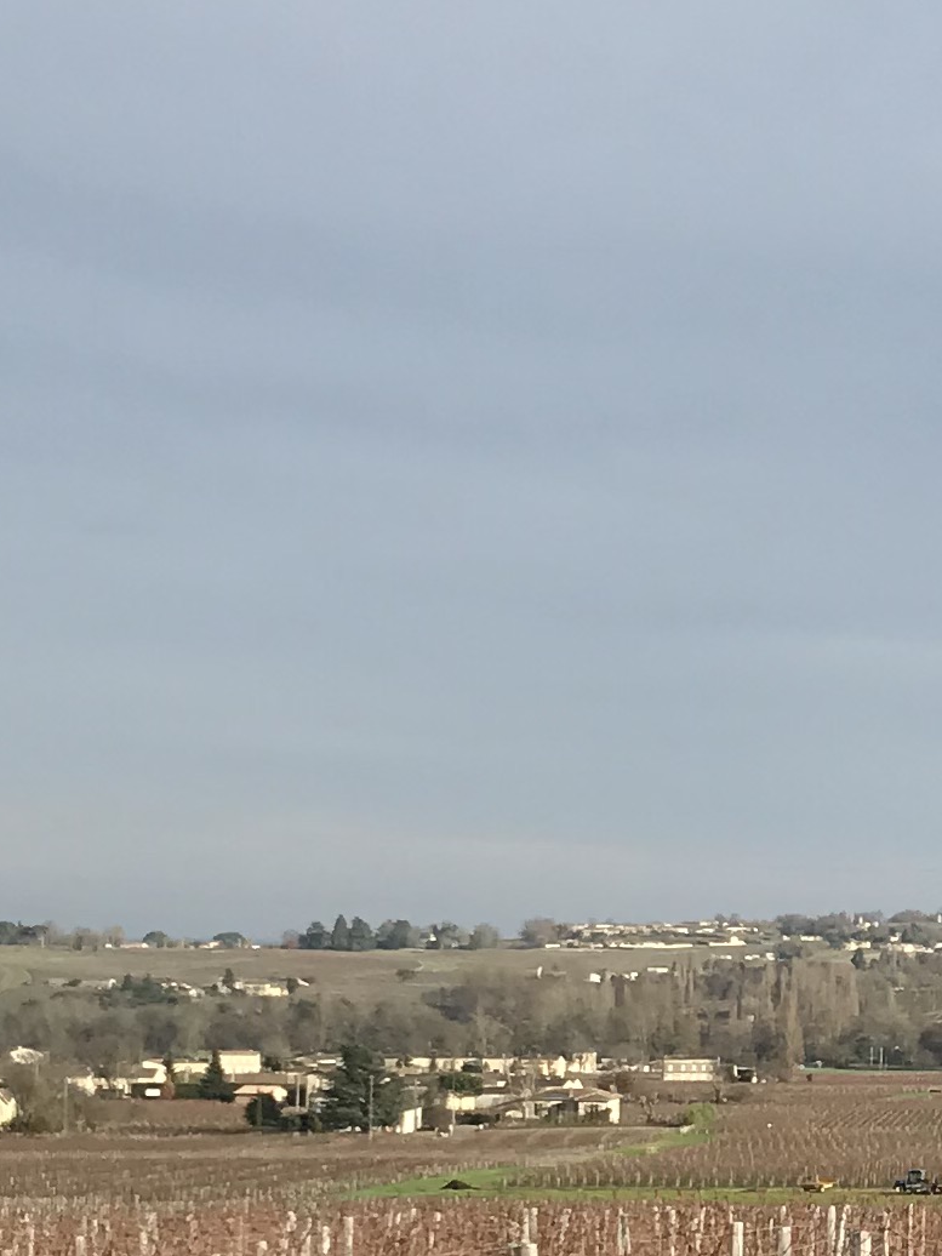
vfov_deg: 18.0
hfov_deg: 12.7
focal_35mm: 109
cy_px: 851
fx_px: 3955
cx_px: 1534
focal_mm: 3.99
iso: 20
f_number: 1.8
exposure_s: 1/1008
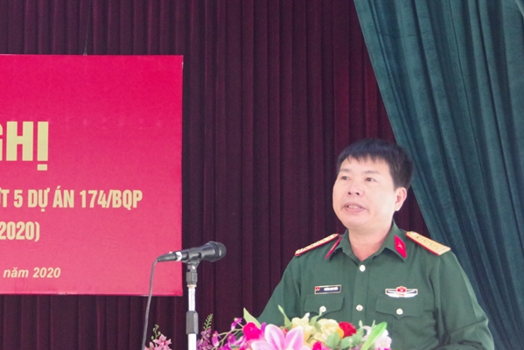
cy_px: 183
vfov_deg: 11.2
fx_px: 1791
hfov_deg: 16.6
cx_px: 125
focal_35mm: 123
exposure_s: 1/100
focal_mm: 48
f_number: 4.5
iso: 6400
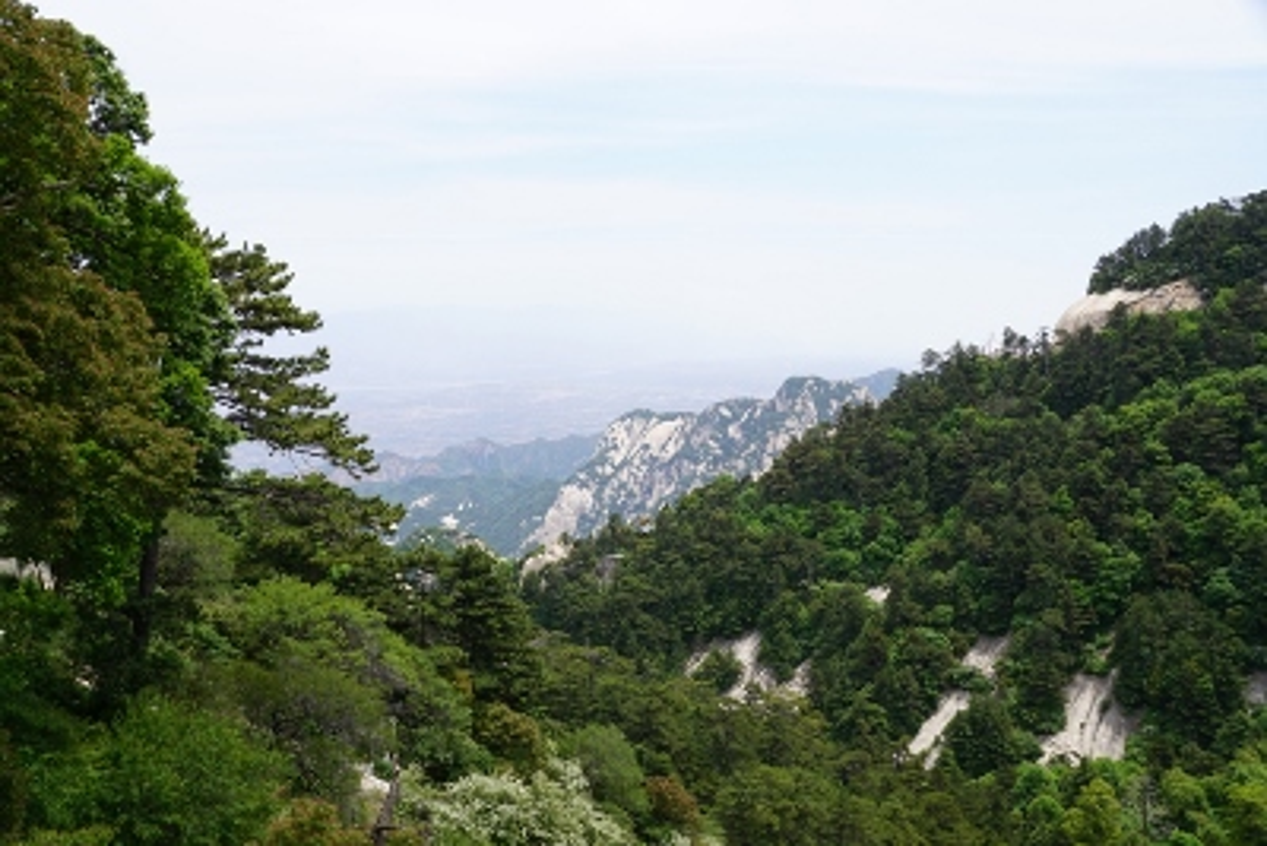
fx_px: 1162
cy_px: 423
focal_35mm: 33
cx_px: 634
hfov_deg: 57.2
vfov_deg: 40.0
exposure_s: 1/160
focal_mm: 22
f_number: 10
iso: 100
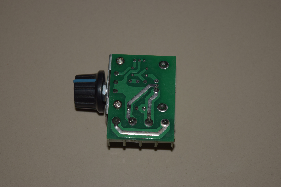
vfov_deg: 16.6
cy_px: 94
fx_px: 644
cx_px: 140
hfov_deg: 24.6
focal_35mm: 82
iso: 100
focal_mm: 55
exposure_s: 1/60
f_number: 5.6
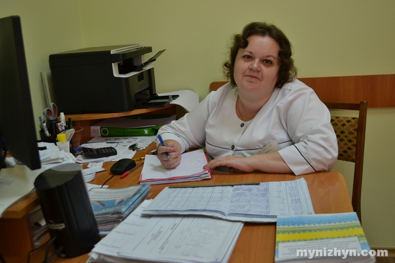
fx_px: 461
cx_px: 198
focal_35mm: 42
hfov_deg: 46.4
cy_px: 132
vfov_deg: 31.9
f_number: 4.5
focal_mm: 28
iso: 500
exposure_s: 1/60
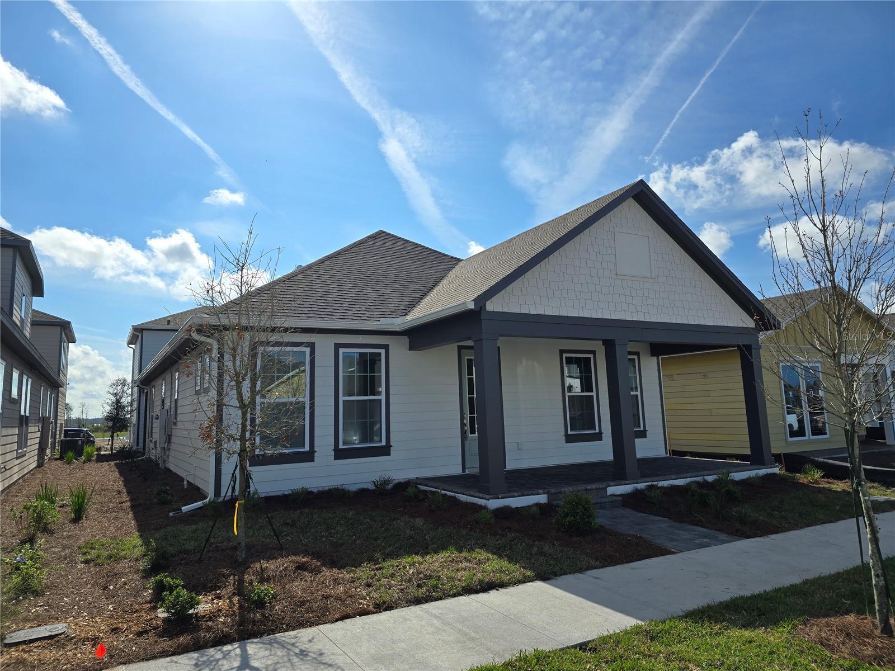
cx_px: 448
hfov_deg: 73.9
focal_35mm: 23
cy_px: 336
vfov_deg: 58.9
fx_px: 595
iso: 12
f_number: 1.7
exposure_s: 1/1449
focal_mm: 6.3
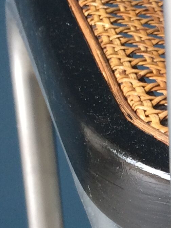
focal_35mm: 141
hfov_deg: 9.9
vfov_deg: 13.6
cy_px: 278
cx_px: 329
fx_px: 929
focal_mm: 4.15
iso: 40
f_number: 2.2
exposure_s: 1/33
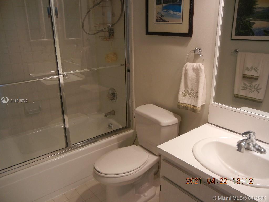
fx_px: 233
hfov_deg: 60.0
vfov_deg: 46.8
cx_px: 134
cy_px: 101
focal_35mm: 30
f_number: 3.5
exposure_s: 1/30.6
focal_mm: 5.4
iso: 160
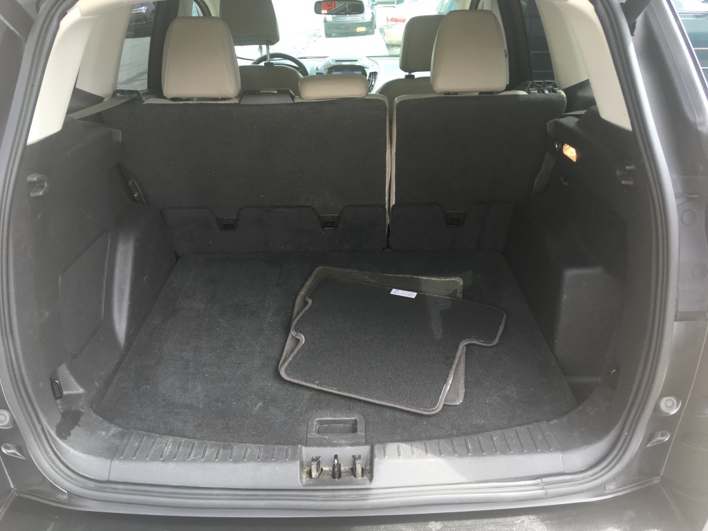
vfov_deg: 48.2
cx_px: 354
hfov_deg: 61.7
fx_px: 593
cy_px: 266
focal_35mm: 29
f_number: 2.2
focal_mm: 4.15
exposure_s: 1/120
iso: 32
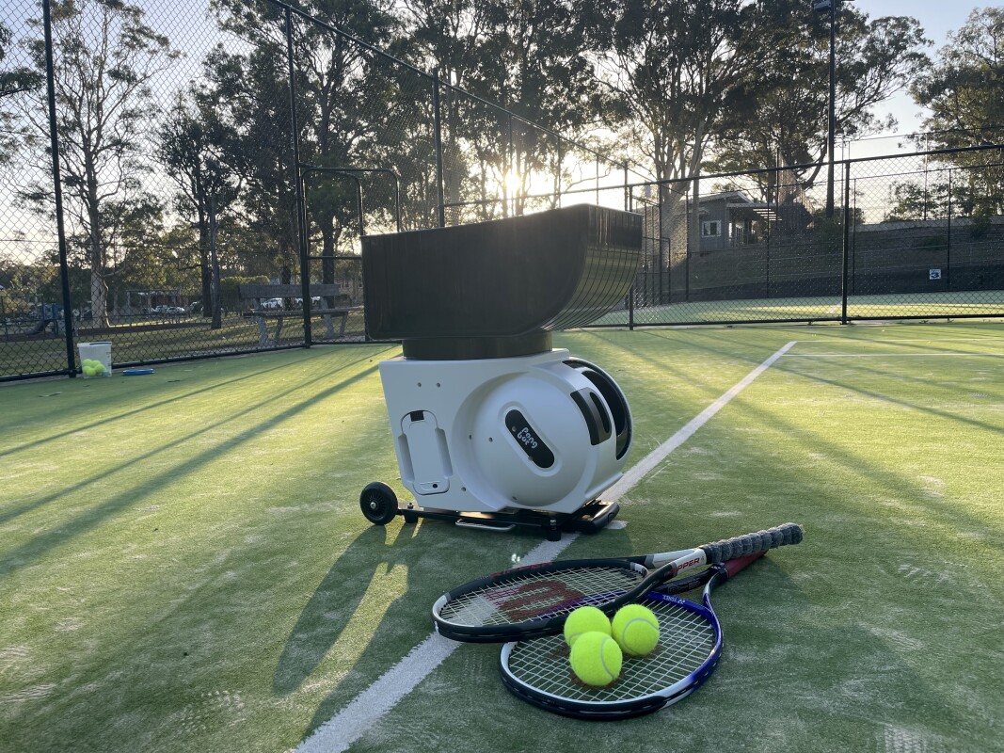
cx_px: 502
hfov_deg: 67.3
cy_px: 376
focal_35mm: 26
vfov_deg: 53.1
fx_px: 754
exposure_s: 1/662
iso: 32
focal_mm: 4.2
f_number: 1.6
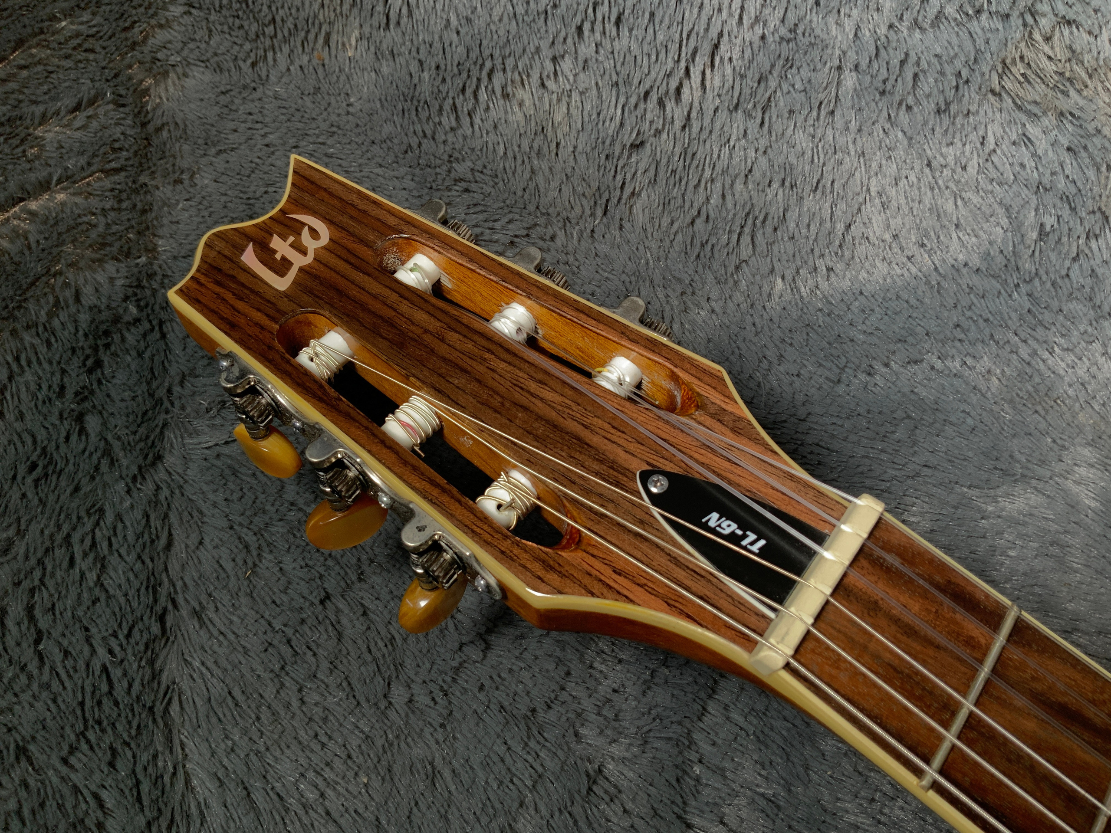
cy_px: 416
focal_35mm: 29
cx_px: 556
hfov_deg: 61.7
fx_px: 931
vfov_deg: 48.2
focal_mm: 3
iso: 50
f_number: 1.8
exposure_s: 1/104
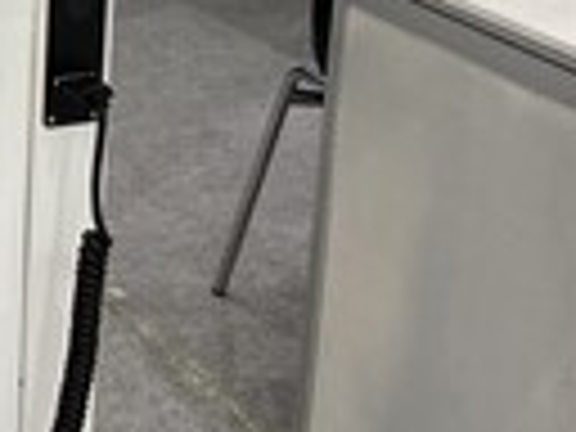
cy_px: -36
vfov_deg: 12.0
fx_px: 2030
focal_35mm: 122
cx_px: -360
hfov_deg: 14.7
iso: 100
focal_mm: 4.25
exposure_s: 1/120
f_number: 1.8
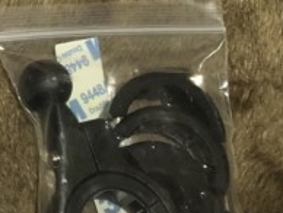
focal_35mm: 144
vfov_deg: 10.2
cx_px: -255
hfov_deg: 12.3
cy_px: -35
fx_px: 1179
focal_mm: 4
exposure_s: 1/15
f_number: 1.8
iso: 80
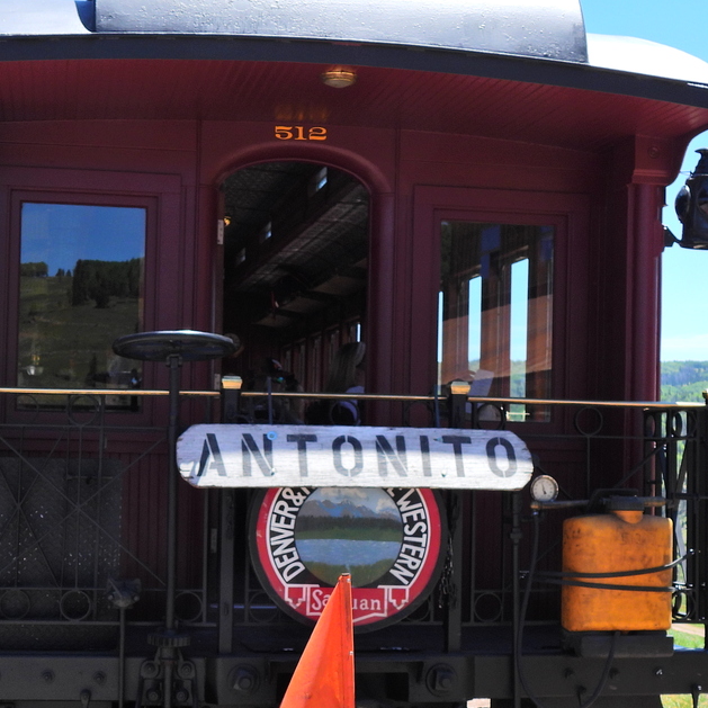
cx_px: 342
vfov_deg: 24.0
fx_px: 1666
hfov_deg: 24.0
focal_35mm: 72
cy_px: 393
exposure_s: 1/640
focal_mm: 7.1
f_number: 3.2
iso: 100
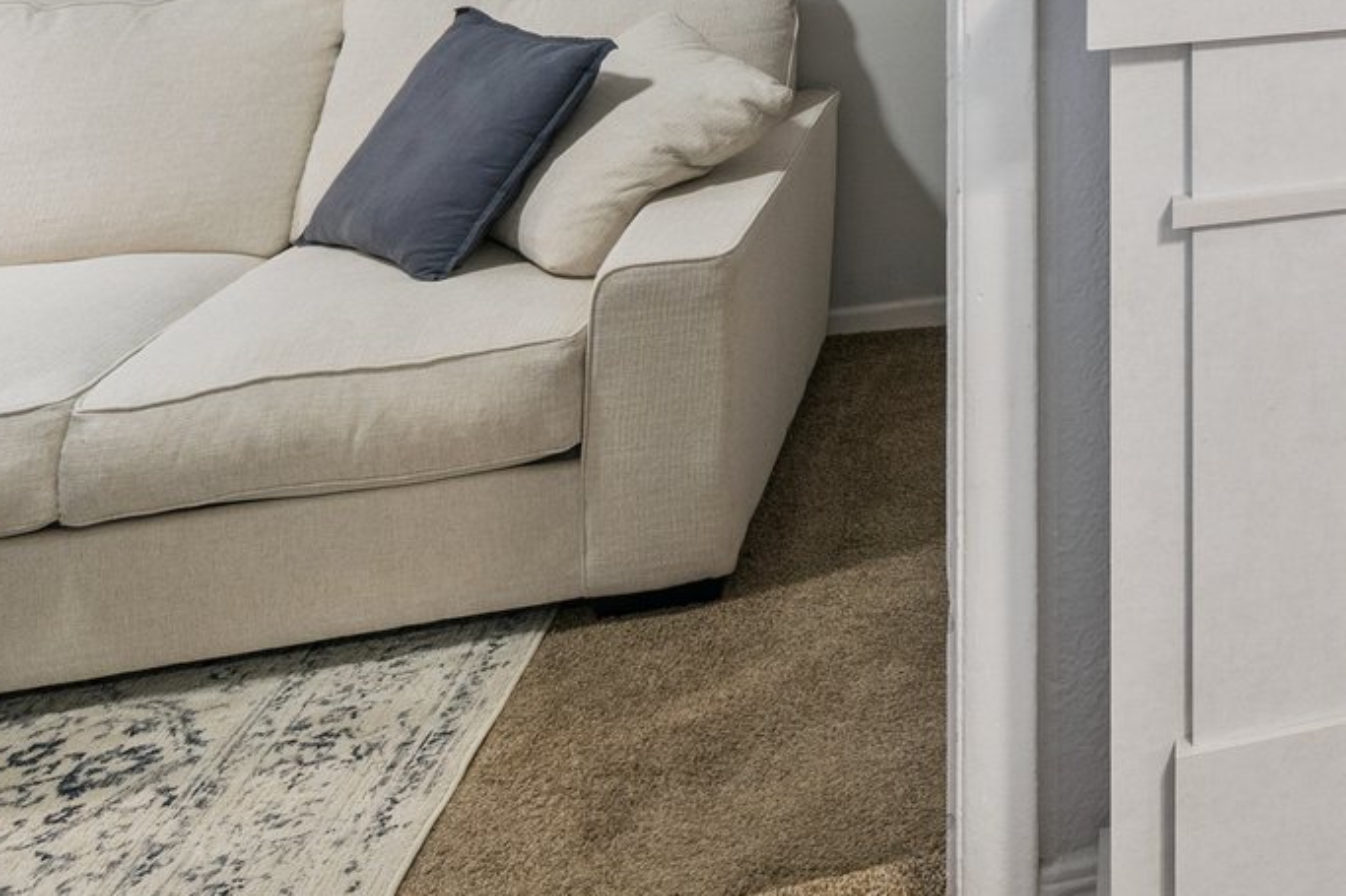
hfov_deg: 31.8
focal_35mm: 45
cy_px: -371
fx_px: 1682
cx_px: 1803
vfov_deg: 24.6
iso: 200
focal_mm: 10
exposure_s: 1/8
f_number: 6.3
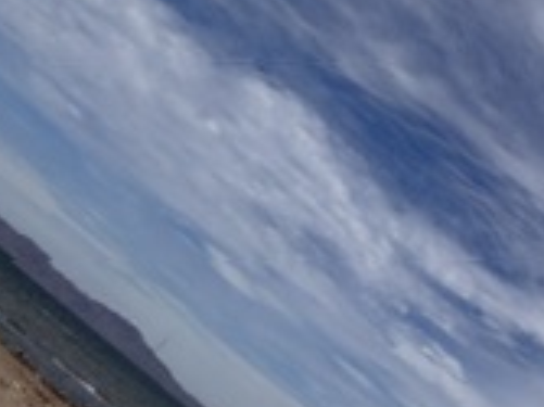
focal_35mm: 66
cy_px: 65
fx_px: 1036
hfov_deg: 24.9
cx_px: 733
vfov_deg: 21.9
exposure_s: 1/5348
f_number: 1.9
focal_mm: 2.69
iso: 25
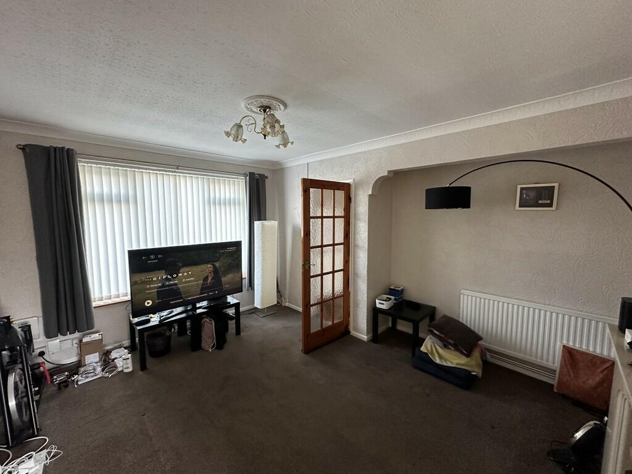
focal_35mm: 14
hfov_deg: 102.1
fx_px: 256
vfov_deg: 85.7
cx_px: 316
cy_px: 237
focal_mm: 2.22
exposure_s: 1/64
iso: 320
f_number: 2.2
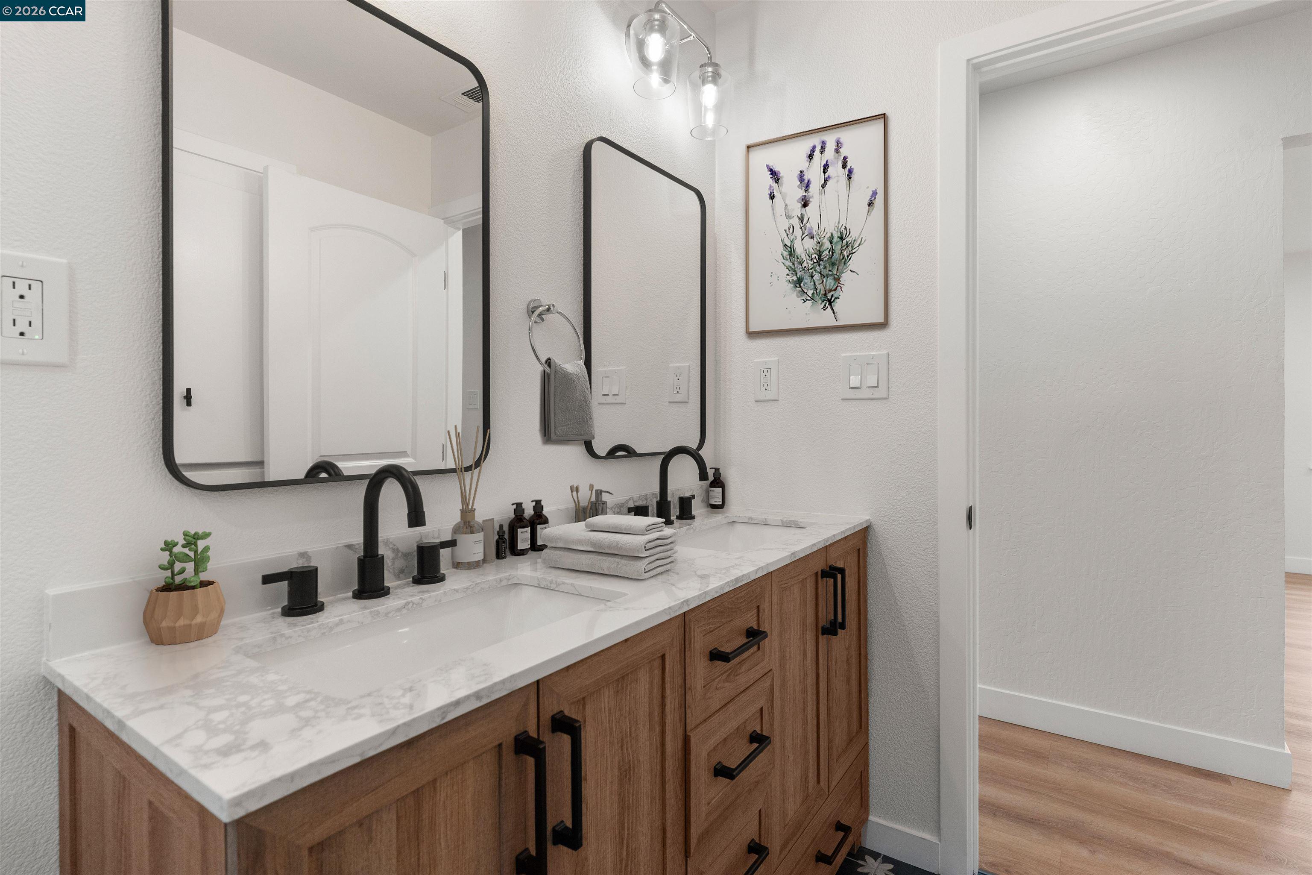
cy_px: 438
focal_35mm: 17
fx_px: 620
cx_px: 656
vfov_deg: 70.4
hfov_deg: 93.3
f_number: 6.3
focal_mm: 17
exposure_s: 1/50
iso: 400
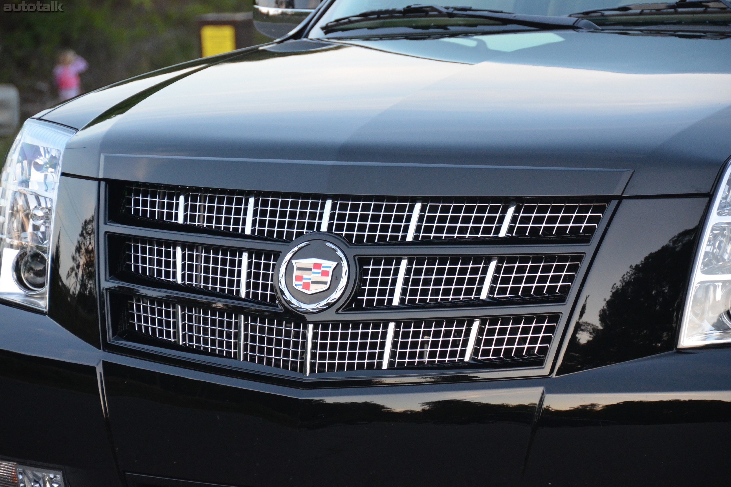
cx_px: 366
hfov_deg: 12.2
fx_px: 3432
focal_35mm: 169
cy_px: 244
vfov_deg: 8.1
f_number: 5.3
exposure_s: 1/160
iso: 1600
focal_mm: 112
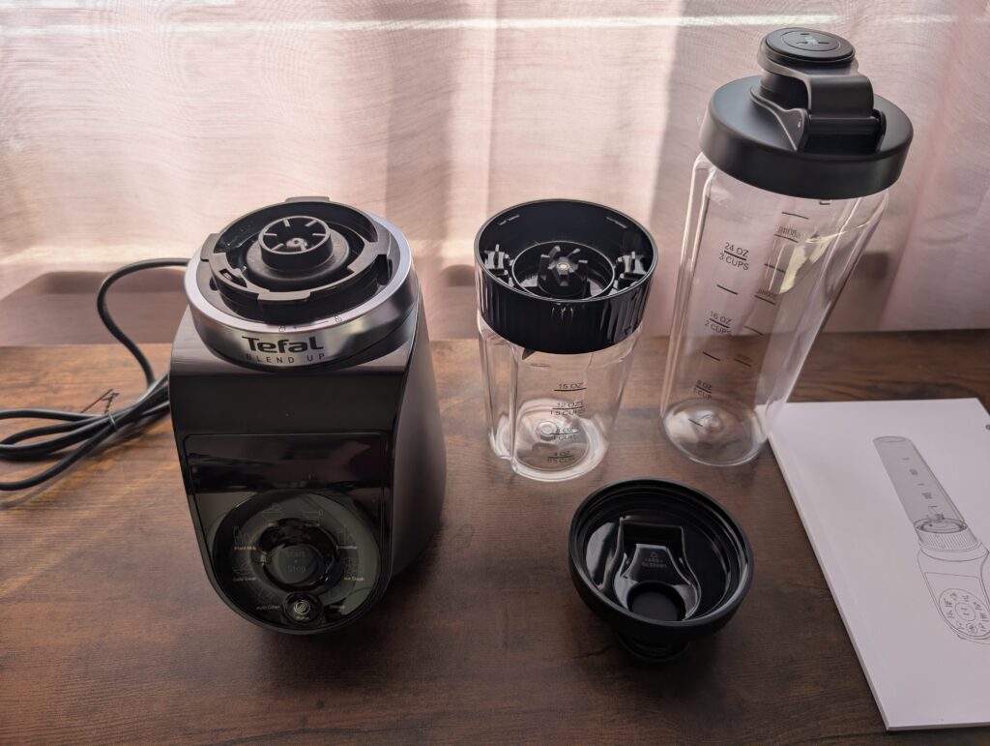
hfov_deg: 71.5
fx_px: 687
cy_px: 373
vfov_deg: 56.9
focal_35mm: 24
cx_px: 495
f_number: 1.68
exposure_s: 1/137
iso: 21
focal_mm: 6.9
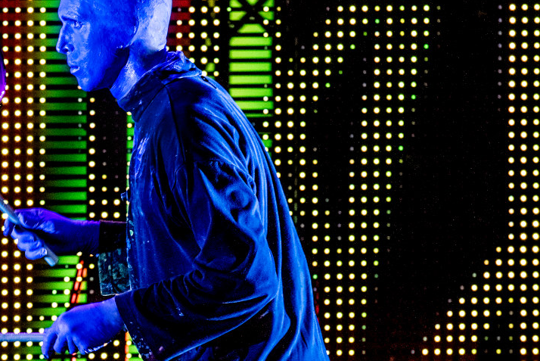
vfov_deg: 2.7
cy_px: 115
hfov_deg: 4.1
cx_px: -45
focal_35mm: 504
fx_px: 7564
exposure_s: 1/250
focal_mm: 180
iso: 1250
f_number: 6.3
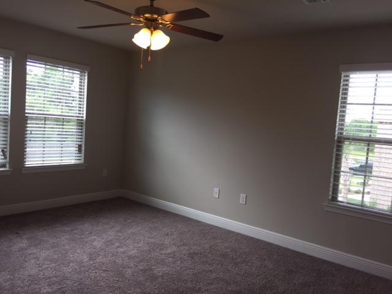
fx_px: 328
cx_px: 196
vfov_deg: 48.2
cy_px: 147
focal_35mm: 29
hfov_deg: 61.7
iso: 32
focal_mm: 4.15
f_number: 2.2
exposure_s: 1/60
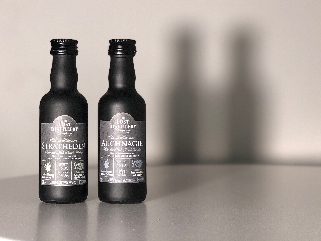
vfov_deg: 25.7
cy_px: 120
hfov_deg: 33.8
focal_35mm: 57
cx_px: 160
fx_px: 529
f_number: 2.8
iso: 100
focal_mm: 6.6
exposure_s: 1/33
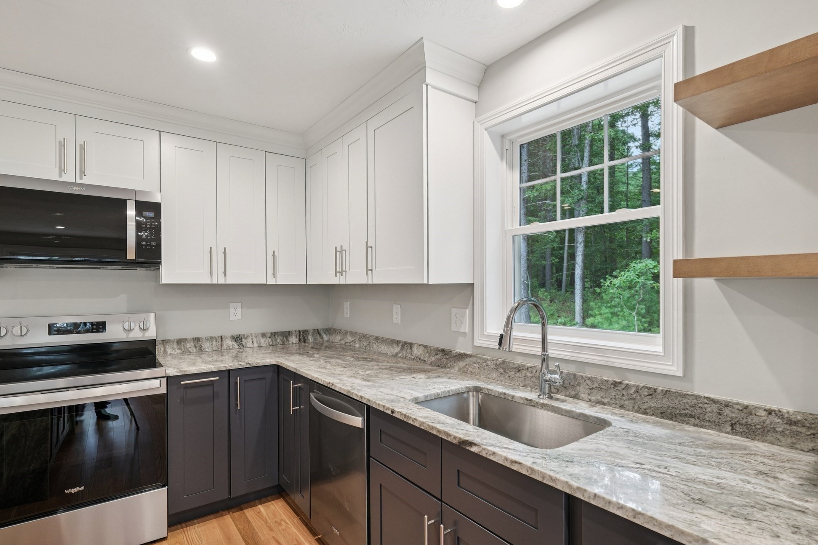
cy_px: 284
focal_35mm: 17
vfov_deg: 70.4
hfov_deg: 93.2
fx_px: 386
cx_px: 433
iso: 320
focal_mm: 10.5
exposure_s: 1/15
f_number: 5.6
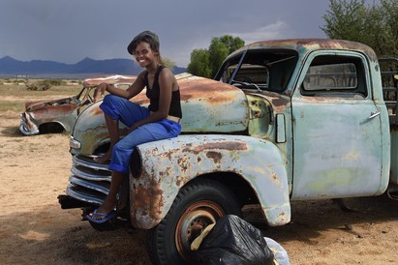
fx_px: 542
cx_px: 201
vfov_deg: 27.5
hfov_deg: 40.3
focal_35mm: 49
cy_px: 134
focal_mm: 48
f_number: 11
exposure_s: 1/200
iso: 200
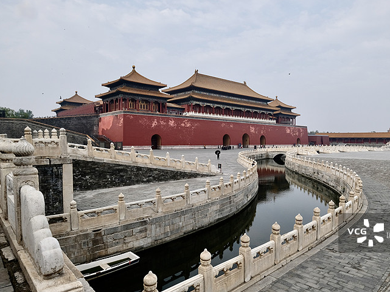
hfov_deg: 71.0
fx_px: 270
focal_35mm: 24
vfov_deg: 56.8
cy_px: 158
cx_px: 231
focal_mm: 13.2
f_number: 13
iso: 400
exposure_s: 1/240
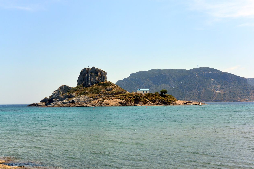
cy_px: 85
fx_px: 325
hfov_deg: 42.7
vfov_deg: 29.3
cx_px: 125
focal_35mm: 46
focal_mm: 16.9
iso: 160
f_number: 5
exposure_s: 1/1250
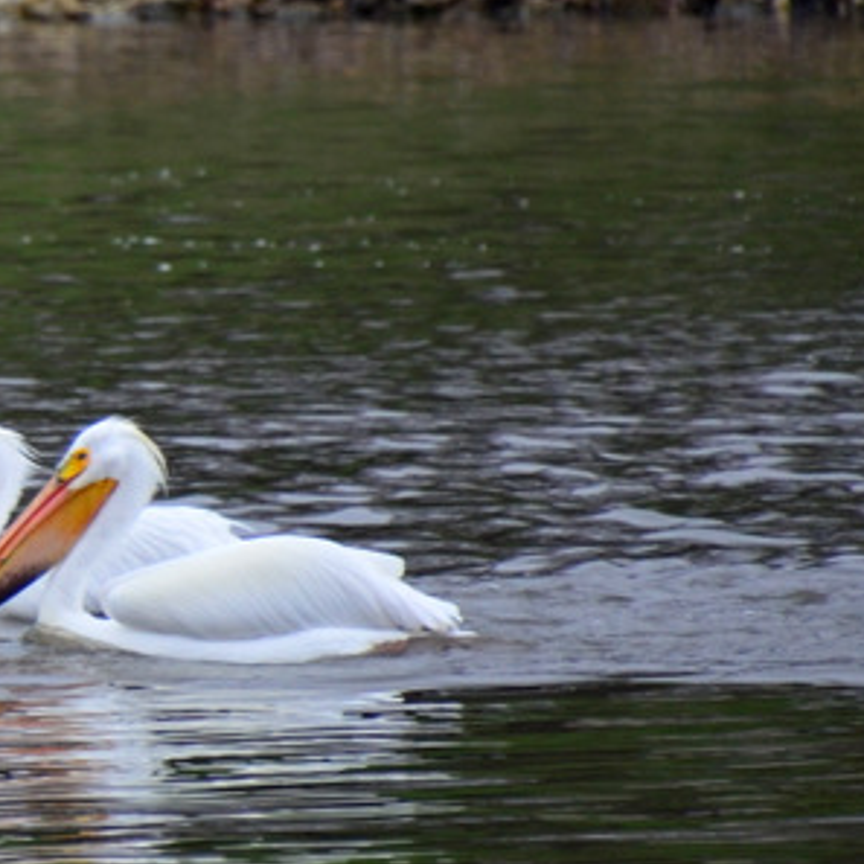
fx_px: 49587
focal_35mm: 1756
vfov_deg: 1.0
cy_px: 255
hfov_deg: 1.0
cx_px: -611
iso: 500
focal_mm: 400
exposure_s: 1/320
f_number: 6.3
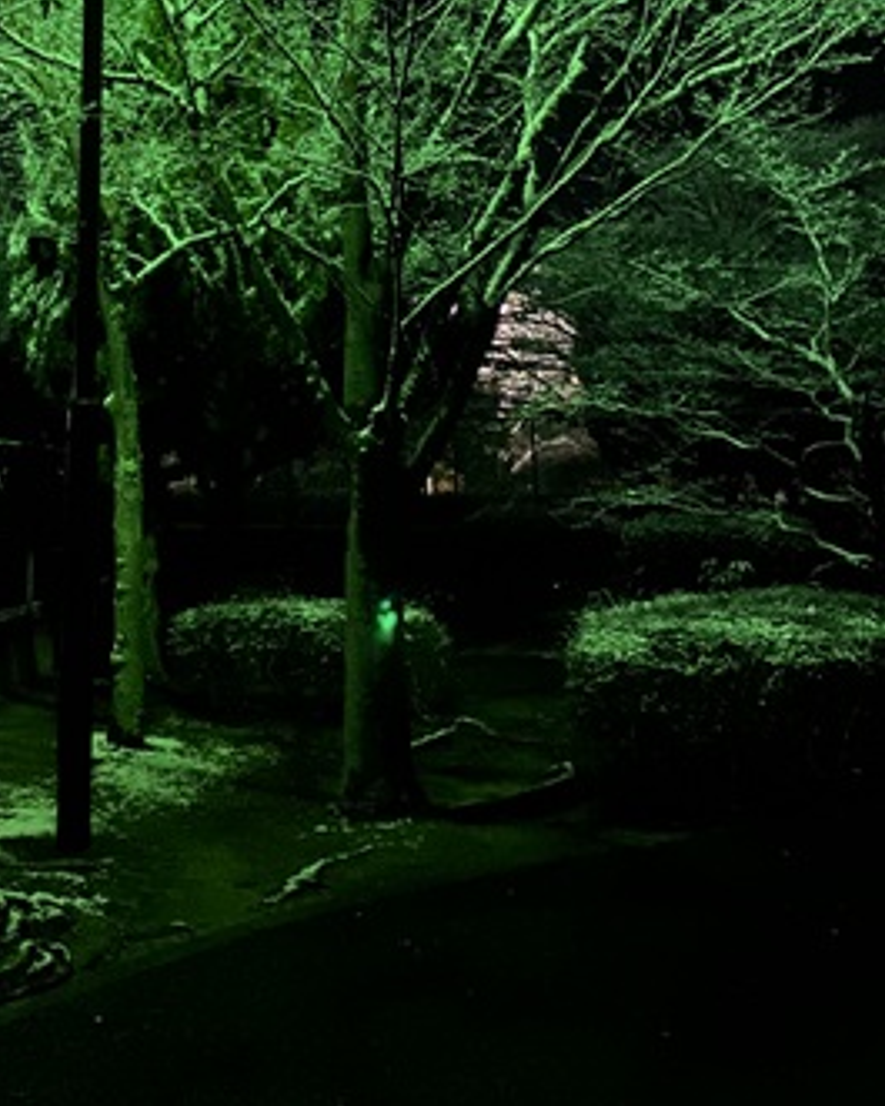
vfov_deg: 35.1
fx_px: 1604
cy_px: 43
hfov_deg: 30.5
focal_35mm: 49
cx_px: 250
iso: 800
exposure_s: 1/8
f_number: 1.8
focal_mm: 4.25
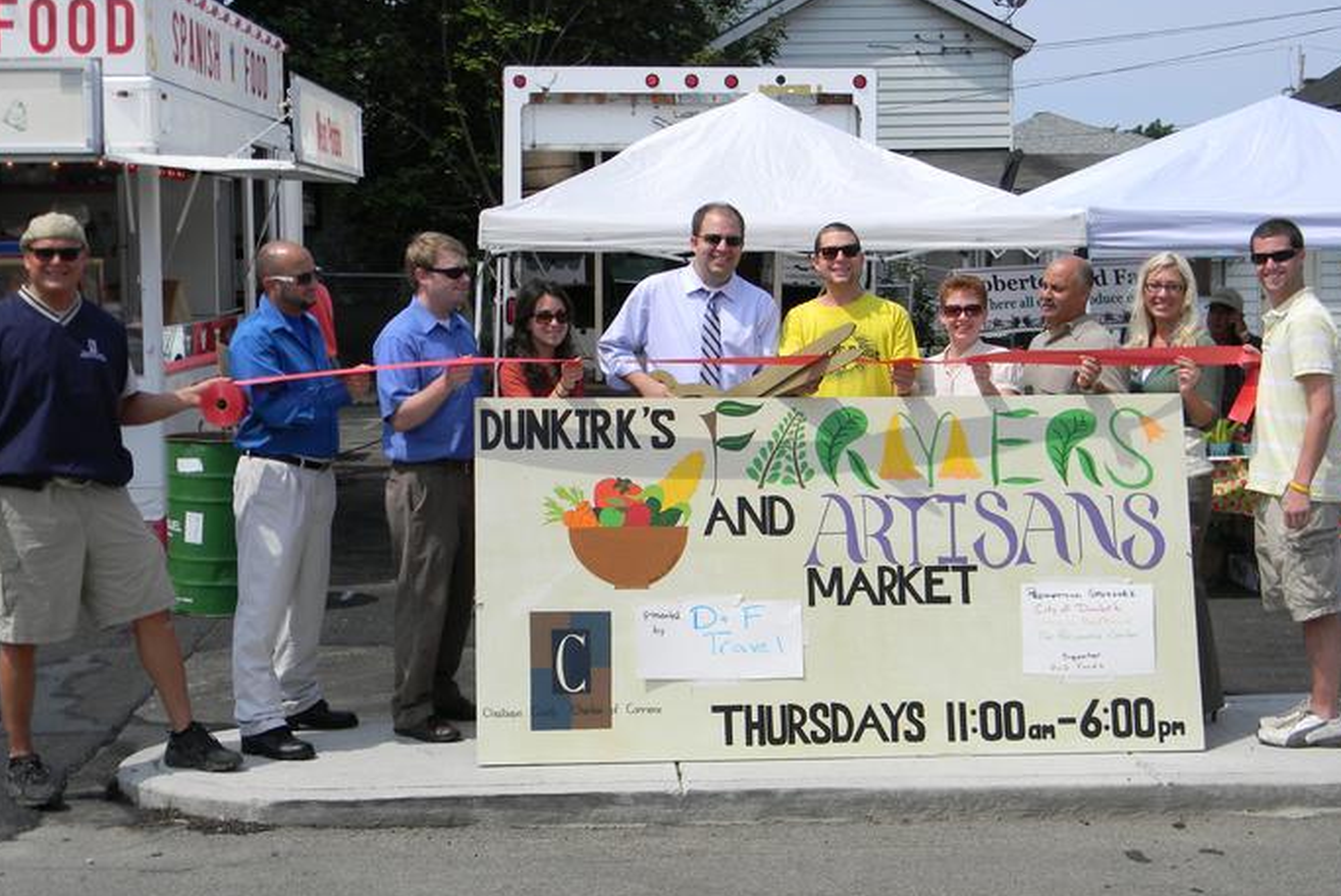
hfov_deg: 39.6
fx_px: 1863
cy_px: 460
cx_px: 672
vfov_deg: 27.0
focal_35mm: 50
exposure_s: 1/246
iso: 80
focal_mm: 8.6
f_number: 7.8
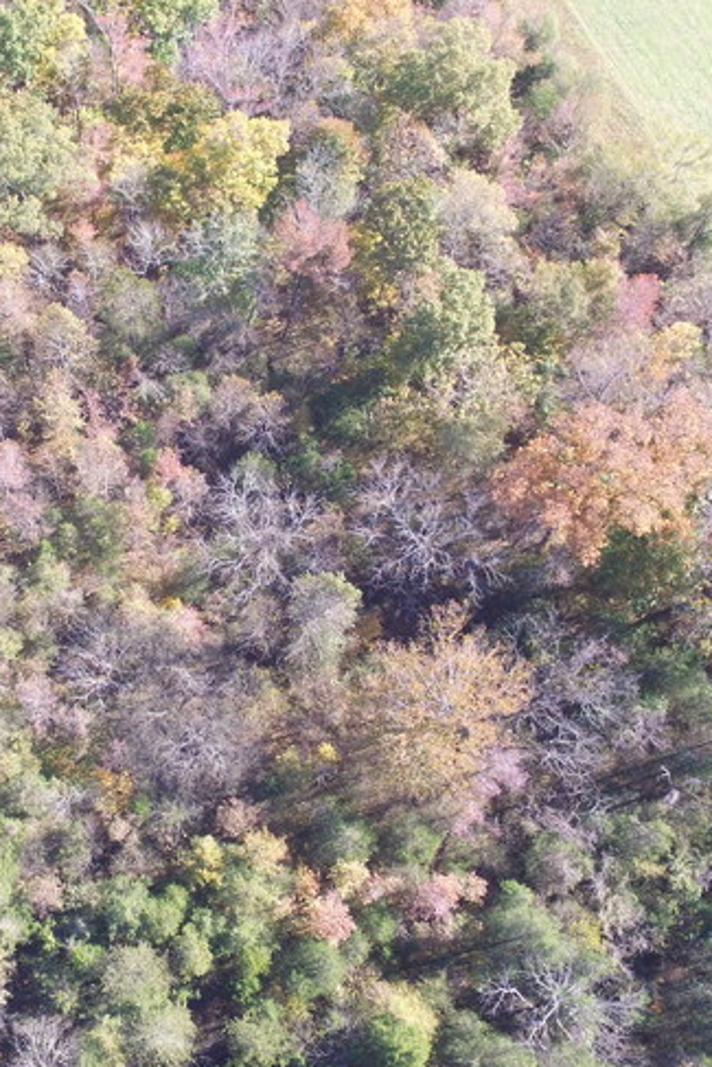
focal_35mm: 33
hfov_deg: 38.1
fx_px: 978
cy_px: 473
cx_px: 115
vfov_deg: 57.1
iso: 100
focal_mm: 3.61
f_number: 2.8
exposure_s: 1/171
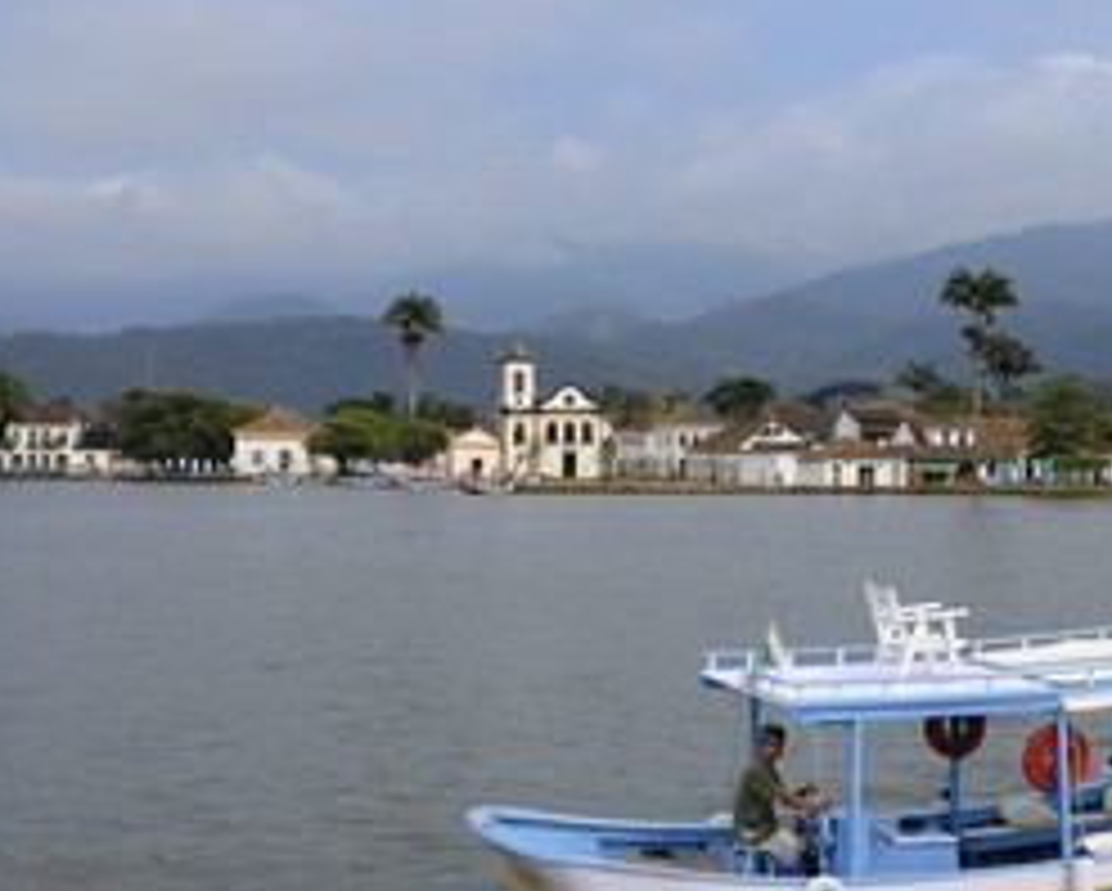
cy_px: 441
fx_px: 2207
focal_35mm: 67
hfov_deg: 27.6
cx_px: 925
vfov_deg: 22.8
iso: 100
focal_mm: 28
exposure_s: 1/160
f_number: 9.5
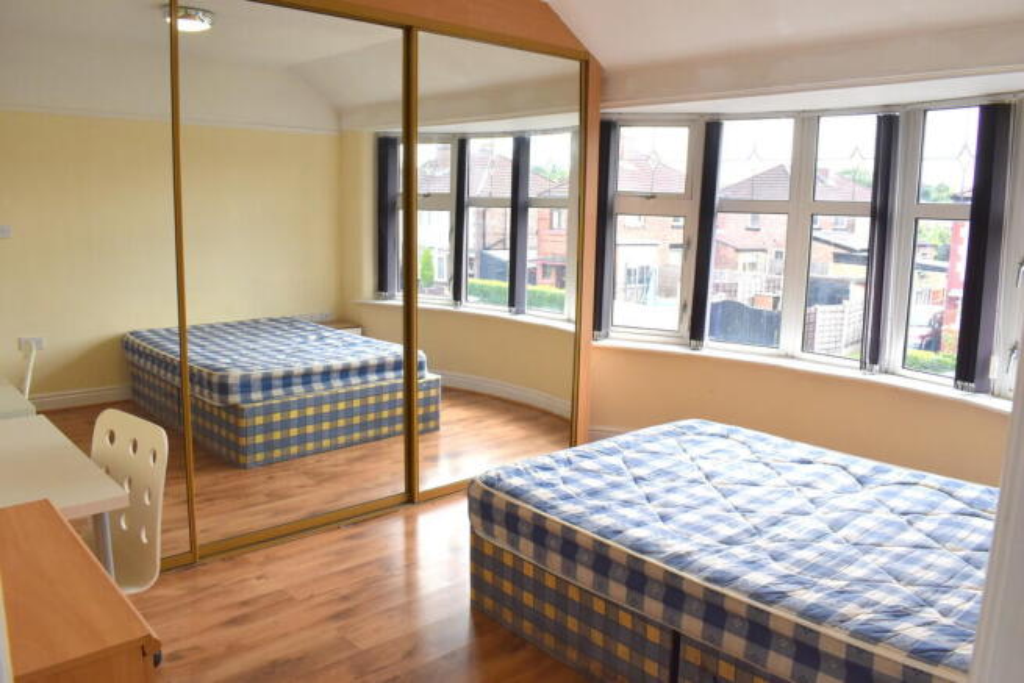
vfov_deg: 48.0
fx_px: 768
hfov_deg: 67.4
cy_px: 342
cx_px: 512
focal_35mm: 27
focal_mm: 18
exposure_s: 1/200
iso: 400
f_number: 7.1
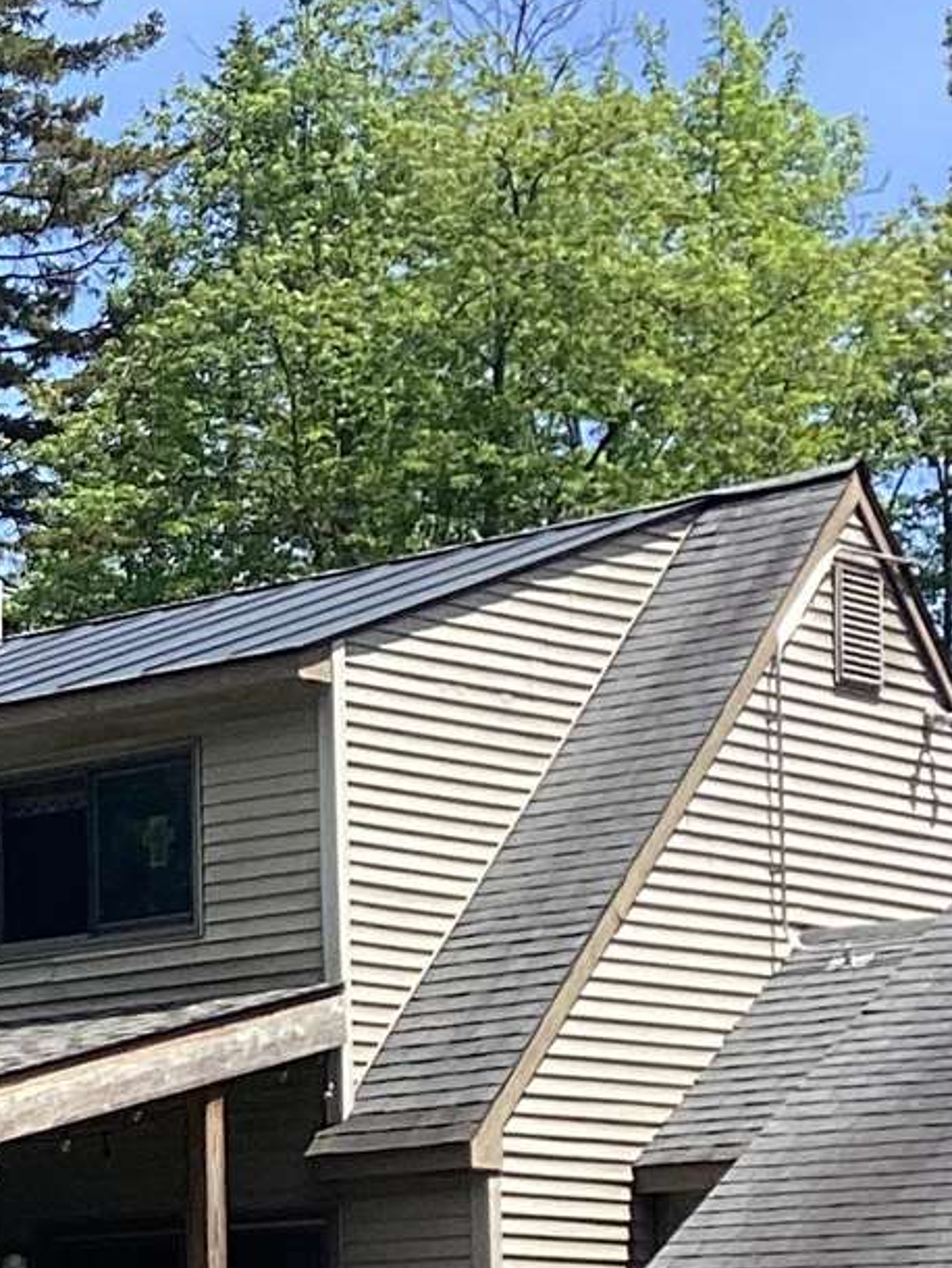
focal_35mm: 117
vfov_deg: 16.4
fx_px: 4287
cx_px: -777
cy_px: 1301
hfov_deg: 11.7
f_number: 2.4
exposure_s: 1/776
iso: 25
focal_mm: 3.3
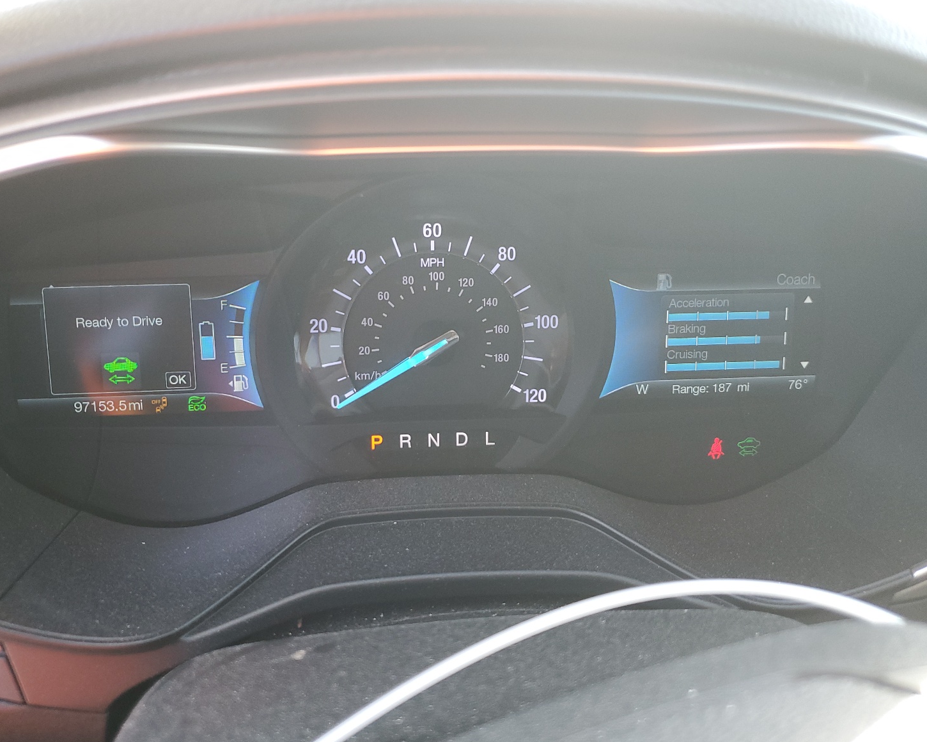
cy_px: 361
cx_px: 417
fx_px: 768
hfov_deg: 62.1
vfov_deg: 51.5
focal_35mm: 28
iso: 85
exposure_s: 1/120
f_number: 1.5
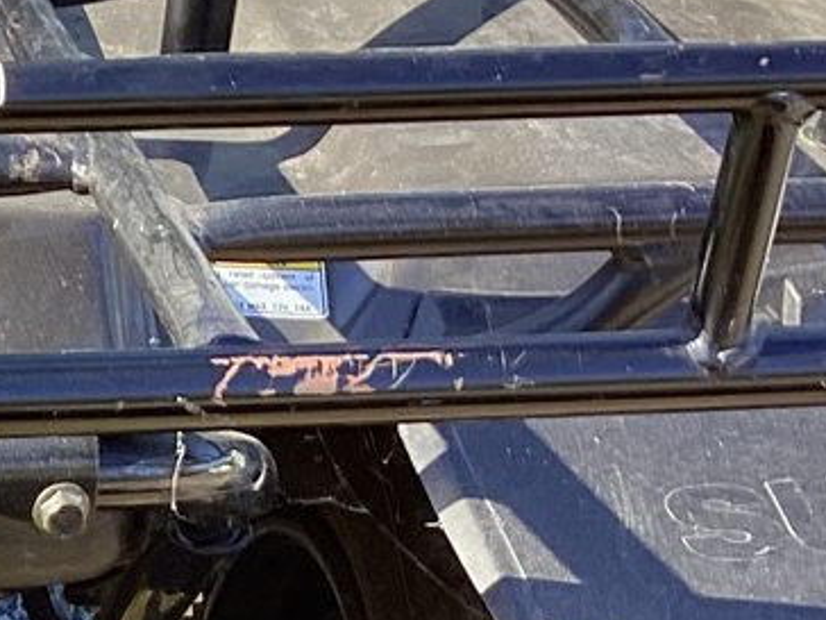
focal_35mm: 129
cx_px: -271
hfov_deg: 14.6
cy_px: 953
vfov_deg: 11.0
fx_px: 3078
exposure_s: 1/120
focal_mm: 3.3
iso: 25
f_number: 2.4
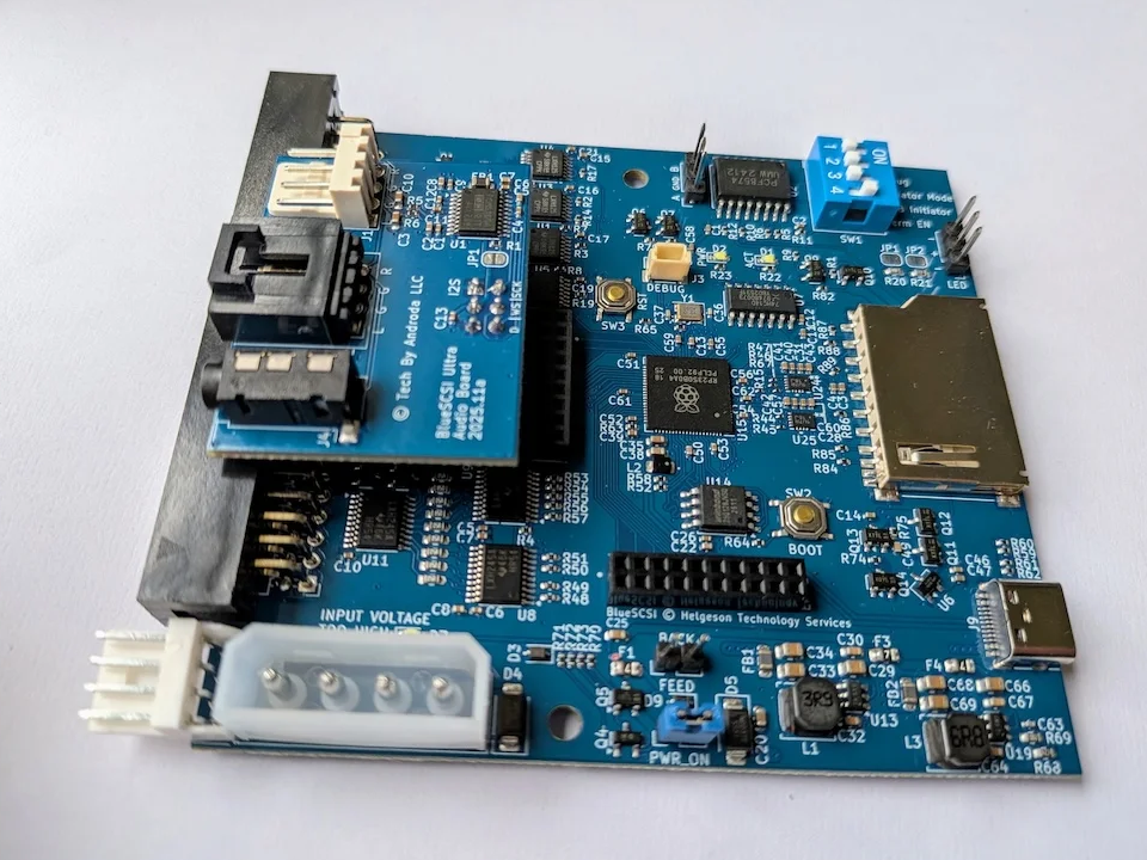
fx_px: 828
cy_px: 428
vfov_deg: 54.9
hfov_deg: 69.4
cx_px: 579
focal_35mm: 25
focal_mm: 4.53
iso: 46
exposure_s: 1/55.3
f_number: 1.7
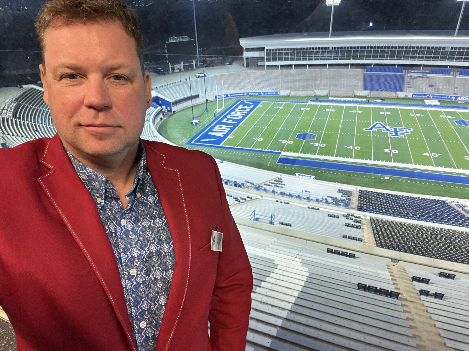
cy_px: 176
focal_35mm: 23
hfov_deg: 73.9
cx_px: 234
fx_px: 312
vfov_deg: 58.9
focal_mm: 2.71
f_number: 2.2
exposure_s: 1/40
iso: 400
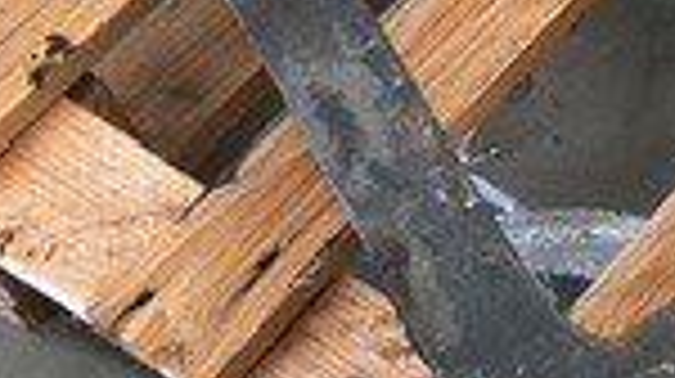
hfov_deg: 13.9
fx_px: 2414
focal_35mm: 135
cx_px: 1278
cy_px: -220
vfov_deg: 8.7
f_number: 1.8
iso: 64
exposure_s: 1/60
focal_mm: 3
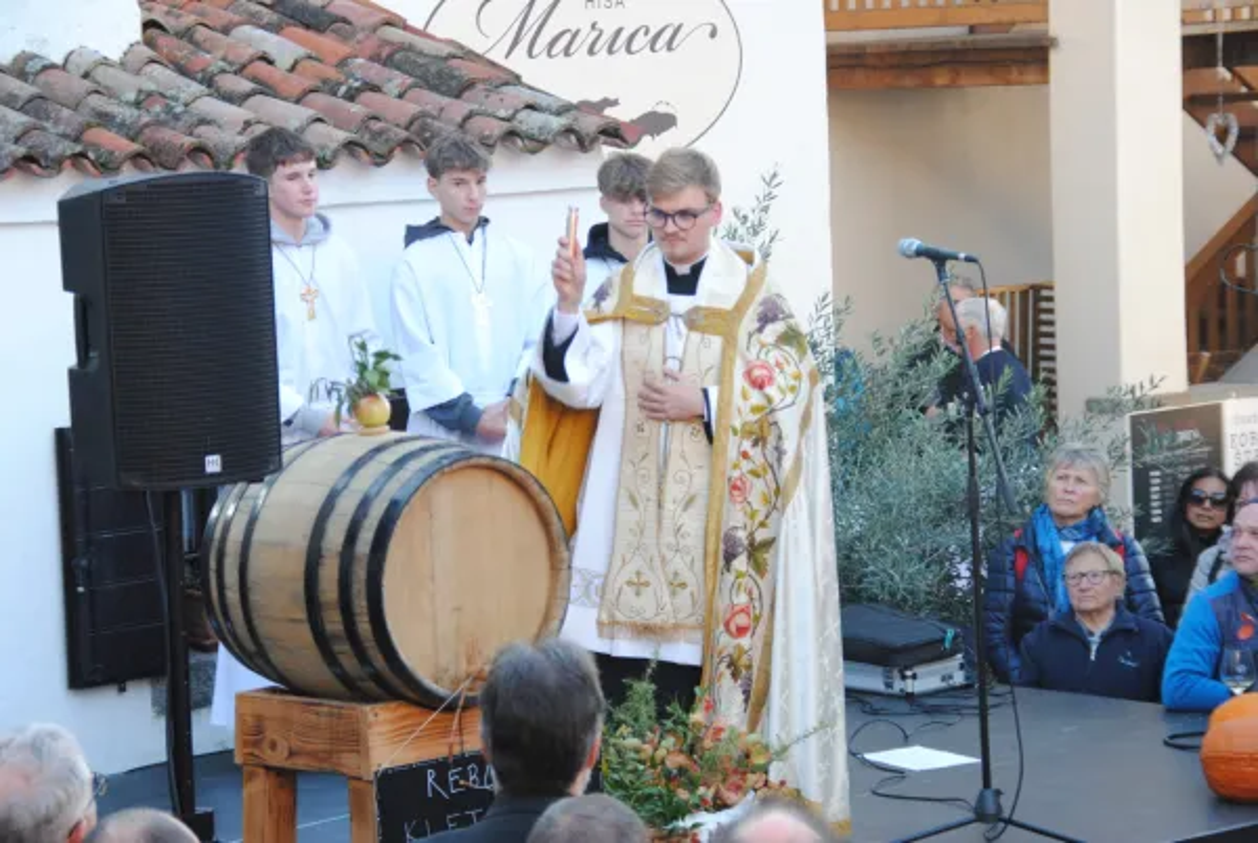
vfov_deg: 11.5
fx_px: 4199
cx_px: 629
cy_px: 422
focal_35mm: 120
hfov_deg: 17.0
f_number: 5.3
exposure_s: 1/125
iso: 720
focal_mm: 80
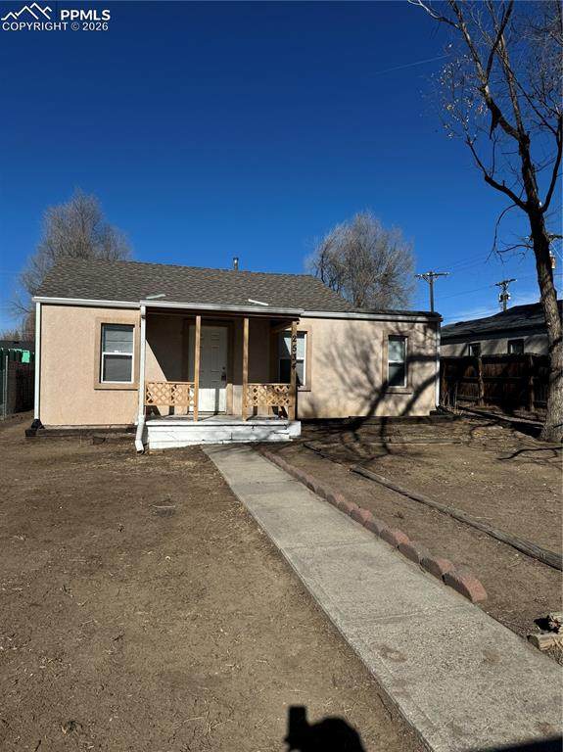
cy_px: 376
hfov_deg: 56.8
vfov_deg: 71.6
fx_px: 521
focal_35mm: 24
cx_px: 282
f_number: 1.78
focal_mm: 6.76
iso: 80
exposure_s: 1/7937
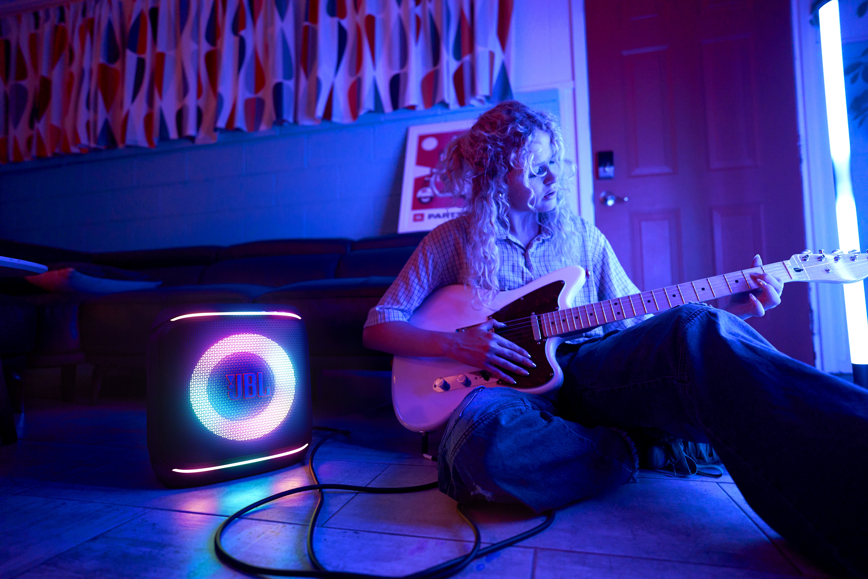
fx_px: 482
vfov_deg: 61.9
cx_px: 434
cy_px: 290
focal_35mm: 20
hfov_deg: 84.0
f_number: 1.8
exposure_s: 1/100
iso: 2500
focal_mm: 20
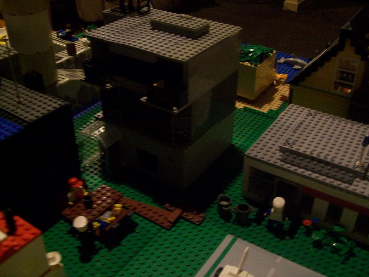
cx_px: 184
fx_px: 384
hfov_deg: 51.3
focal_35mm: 36
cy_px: 138
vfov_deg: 39.7
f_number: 2.7
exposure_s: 1/8
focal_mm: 6
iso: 200
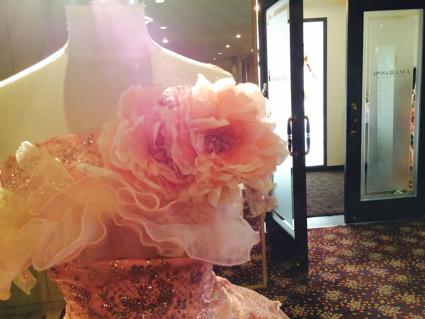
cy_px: 160
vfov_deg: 48.2
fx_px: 356
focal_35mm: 29
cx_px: 212
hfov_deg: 61.7
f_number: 2.2
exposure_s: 1/30
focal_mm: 4.15
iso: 100
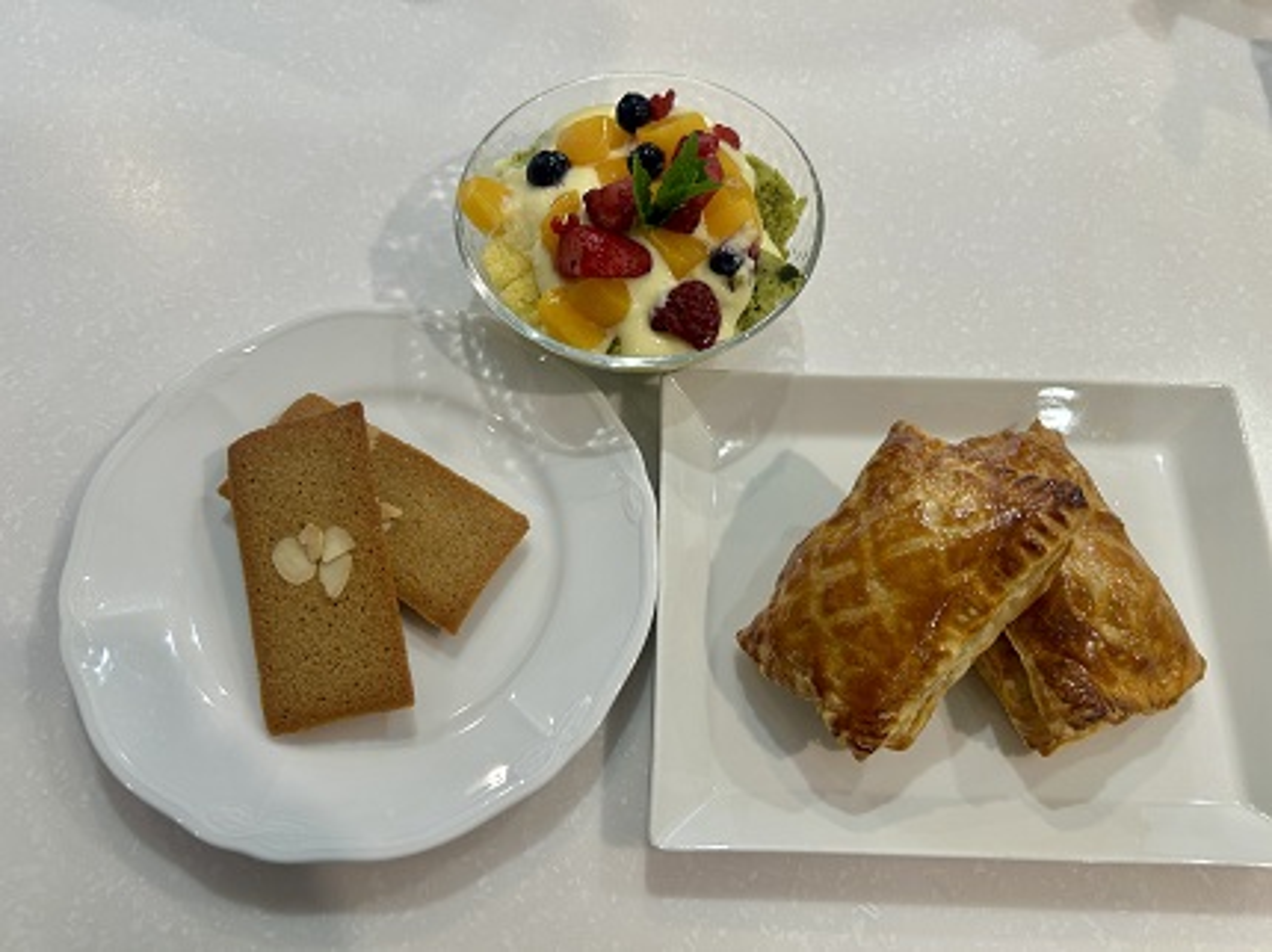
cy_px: 476
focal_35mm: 26
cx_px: 636
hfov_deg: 67.3
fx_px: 955
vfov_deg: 53.0
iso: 32
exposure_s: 1/142
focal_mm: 5.7
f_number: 1.5
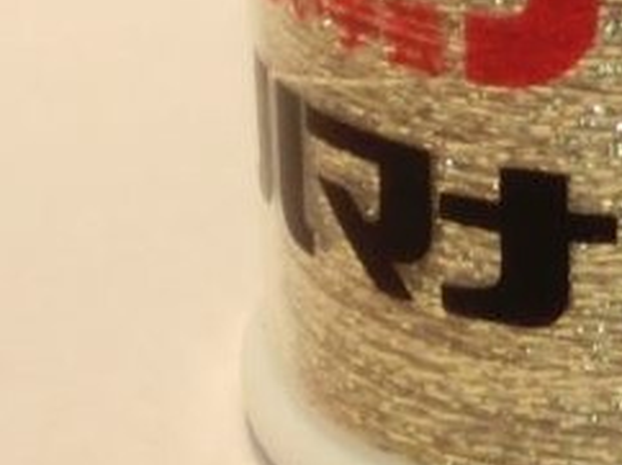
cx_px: 695
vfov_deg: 6.9
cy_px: -143
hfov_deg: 9.3
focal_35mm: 212
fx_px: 3806
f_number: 4
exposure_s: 1/125
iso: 200
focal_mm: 7.15
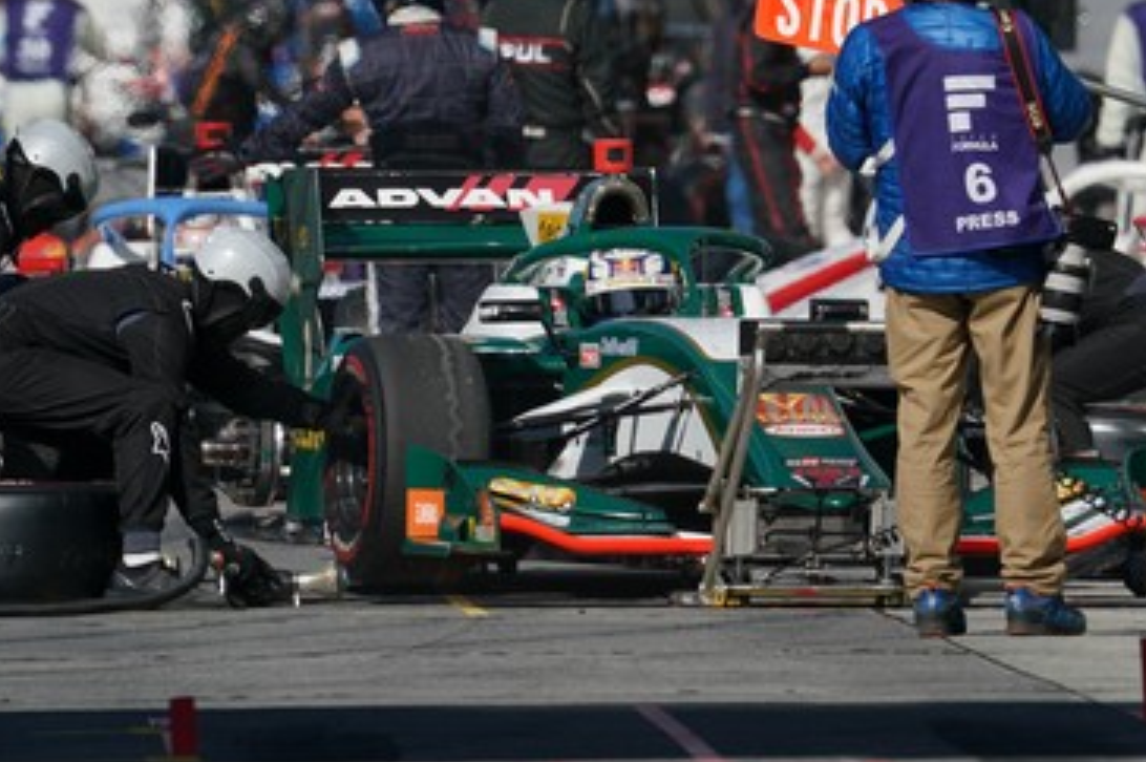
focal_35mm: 1188
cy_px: 186
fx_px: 37783
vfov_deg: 1.2
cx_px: 689
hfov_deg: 1.7
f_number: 10
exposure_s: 1/800
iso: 200
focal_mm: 600
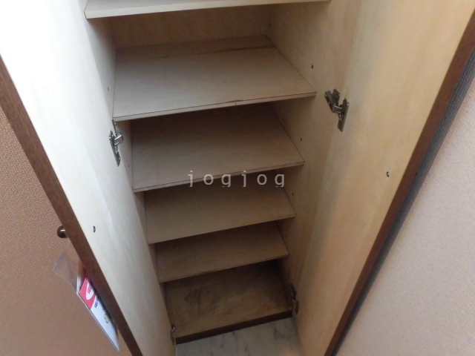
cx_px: 238
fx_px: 329
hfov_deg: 71.6
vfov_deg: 56.8
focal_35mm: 24
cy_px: 178
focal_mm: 4.3
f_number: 3.1
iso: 400
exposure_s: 1/25
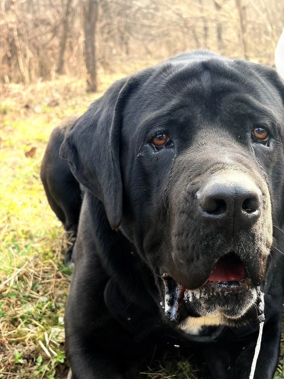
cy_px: 190
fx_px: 569
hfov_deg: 28.0
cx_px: 142
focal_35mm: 52
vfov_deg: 36.8
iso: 32
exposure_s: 1/121
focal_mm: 5.96
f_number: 1.6
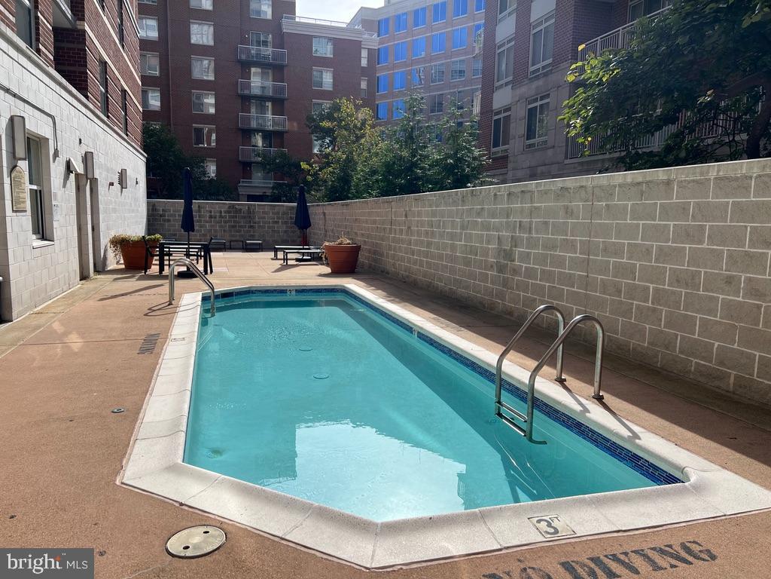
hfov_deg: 67.3
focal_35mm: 26
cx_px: 386
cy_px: 290
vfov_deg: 53.1
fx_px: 579
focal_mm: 5.7
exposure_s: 1/2841
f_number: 1.5
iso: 50
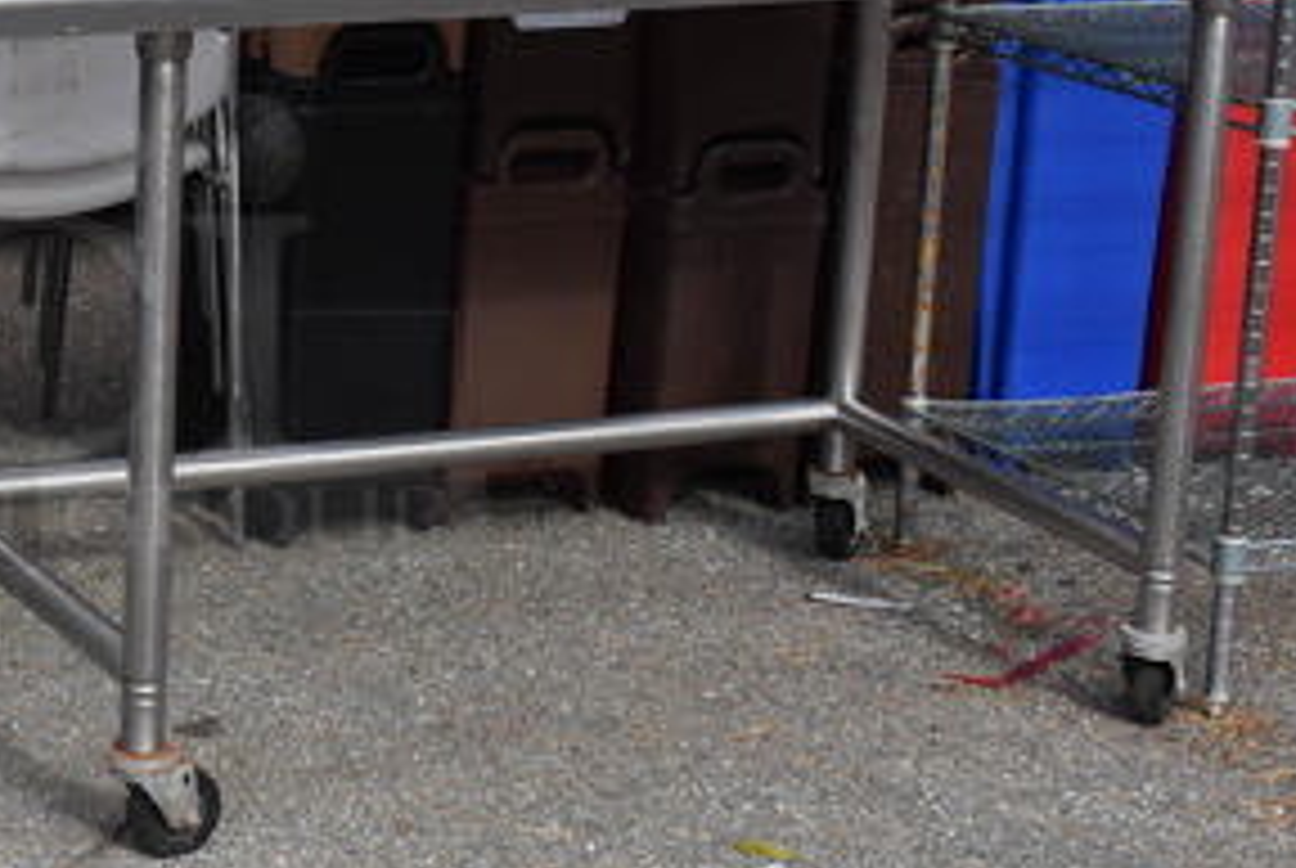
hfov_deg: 18.4
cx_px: -14
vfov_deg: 12.7
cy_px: 328
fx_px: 3894
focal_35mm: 108
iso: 160
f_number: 8
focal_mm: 34
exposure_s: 1/250
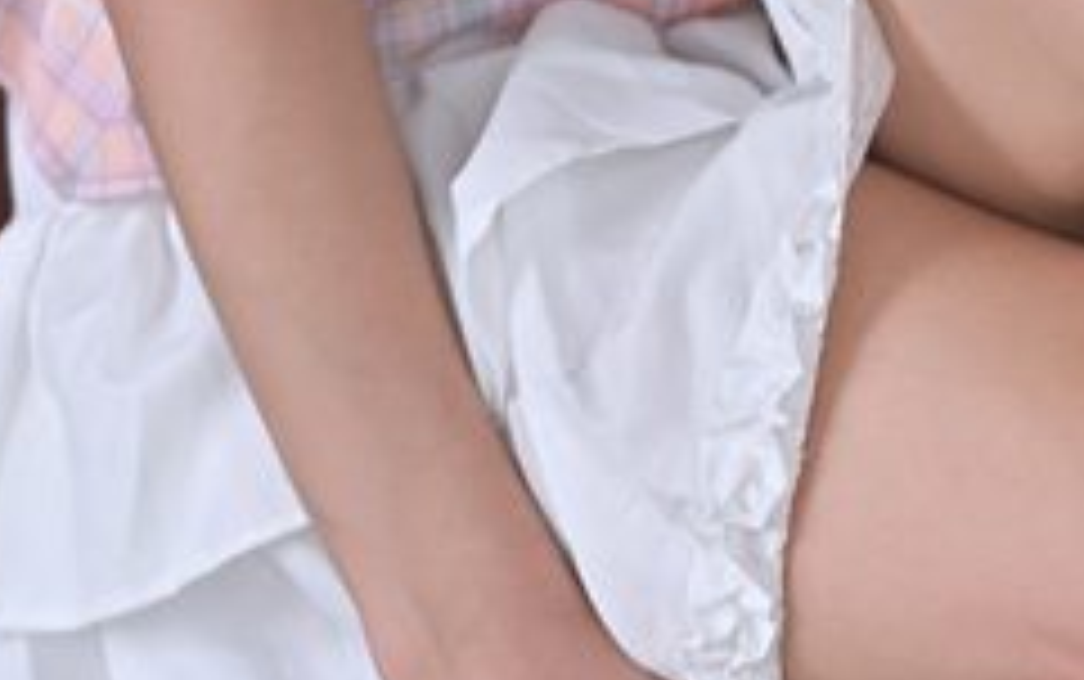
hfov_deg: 6.4
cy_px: -1072
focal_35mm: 325
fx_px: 9608
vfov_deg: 4.0
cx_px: 1588
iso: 450
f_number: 2.2
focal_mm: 50
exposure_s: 1/100
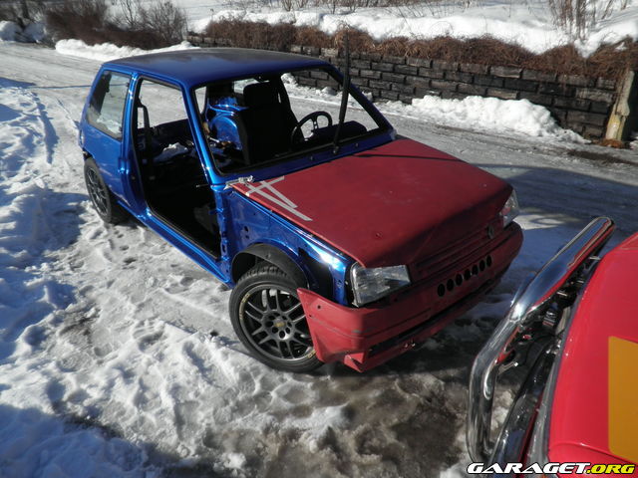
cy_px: 239
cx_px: 319
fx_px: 479
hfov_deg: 67.3
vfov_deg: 53.1
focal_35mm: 26
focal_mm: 4.65
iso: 64
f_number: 7.8
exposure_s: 1/200
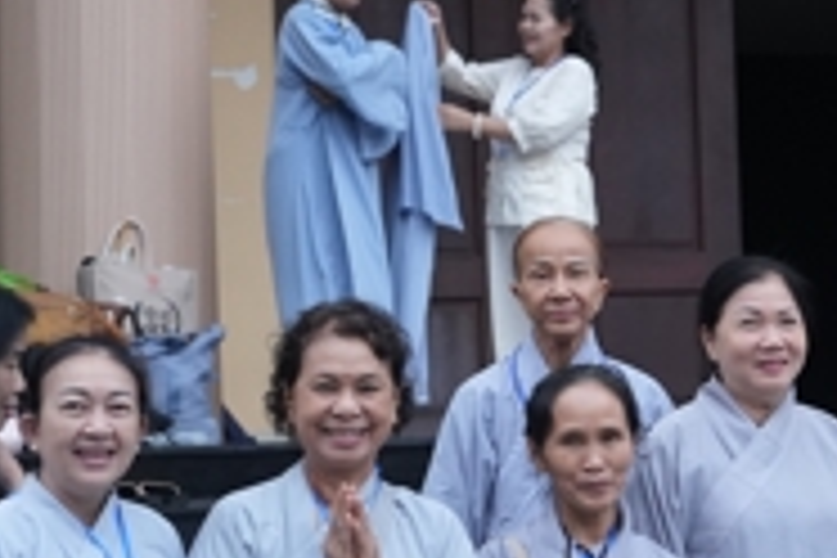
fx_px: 2836
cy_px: 322
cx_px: 1008
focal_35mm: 122
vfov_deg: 11.2
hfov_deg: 16.1
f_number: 2.8
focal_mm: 35
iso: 2000
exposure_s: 1/160
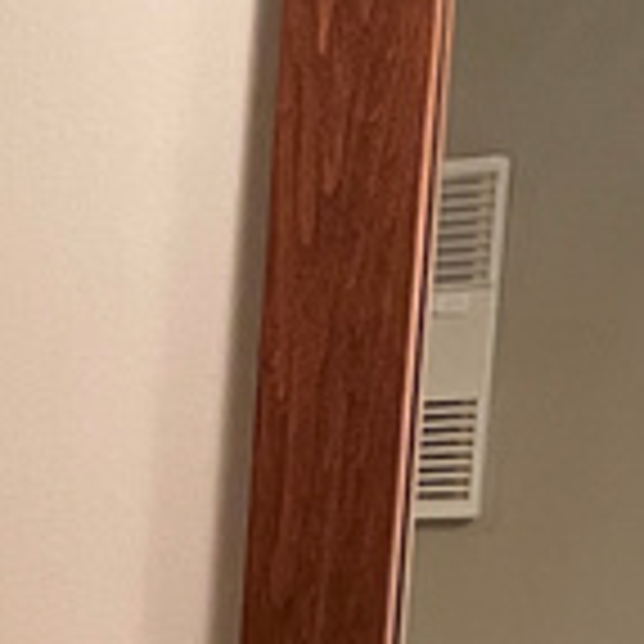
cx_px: -392
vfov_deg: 9.2
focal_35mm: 164
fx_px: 3452
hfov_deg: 10.2
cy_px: 1689
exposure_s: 1/60
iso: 160
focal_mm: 4.2
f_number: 1.6
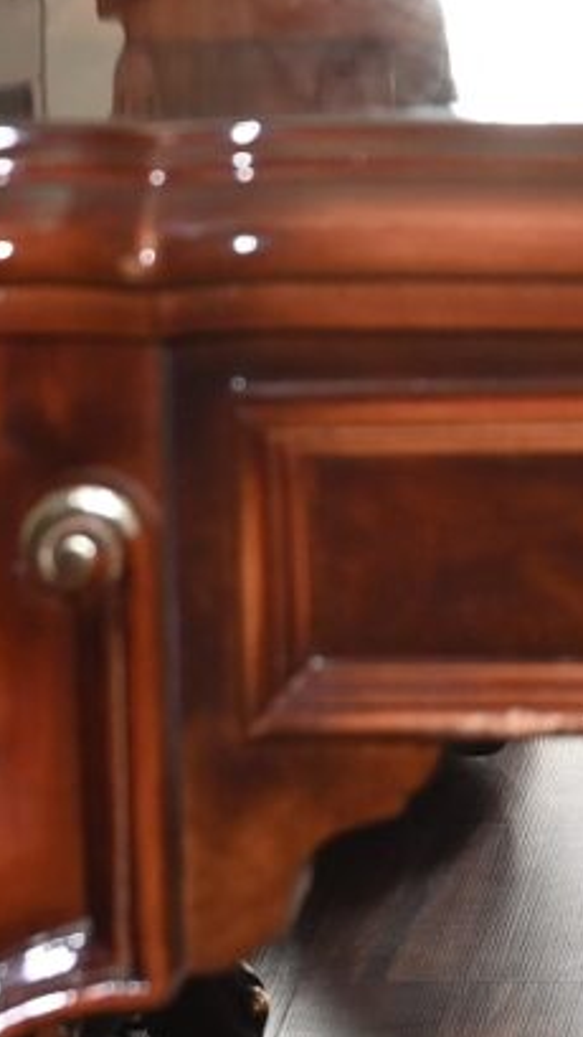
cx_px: 1409
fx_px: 5313
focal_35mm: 193
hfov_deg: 6.0
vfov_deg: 10.7
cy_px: -622
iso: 320
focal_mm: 29.5
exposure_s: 1/60
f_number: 4
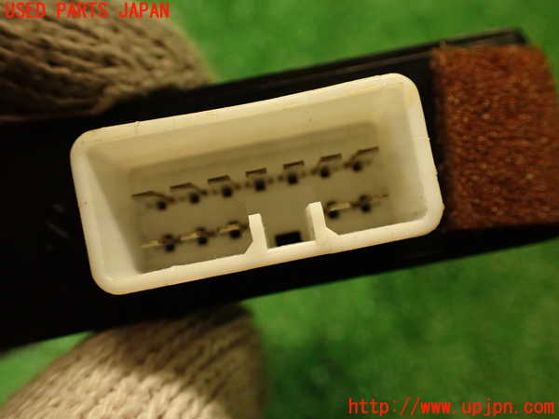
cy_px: 210
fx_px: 517
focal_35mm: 32
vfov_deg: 44.2
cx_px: 280
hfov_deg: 56.8
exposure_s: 1/30
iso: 250
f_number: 2.4
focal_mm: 5.79
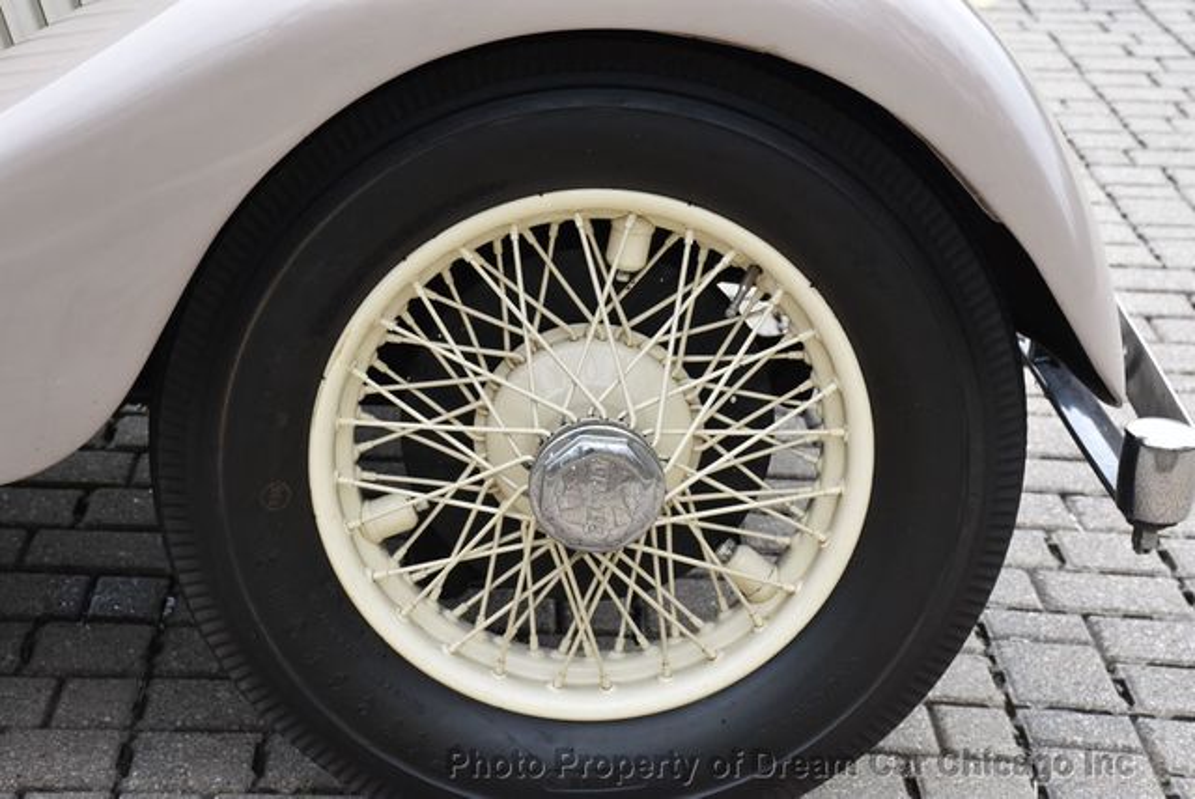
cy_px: 400
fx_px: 2990
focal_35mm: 90
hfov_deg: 22.6
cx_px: 598
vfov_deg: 15.2
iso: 800
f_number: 8
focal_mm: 60
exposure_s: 1/400
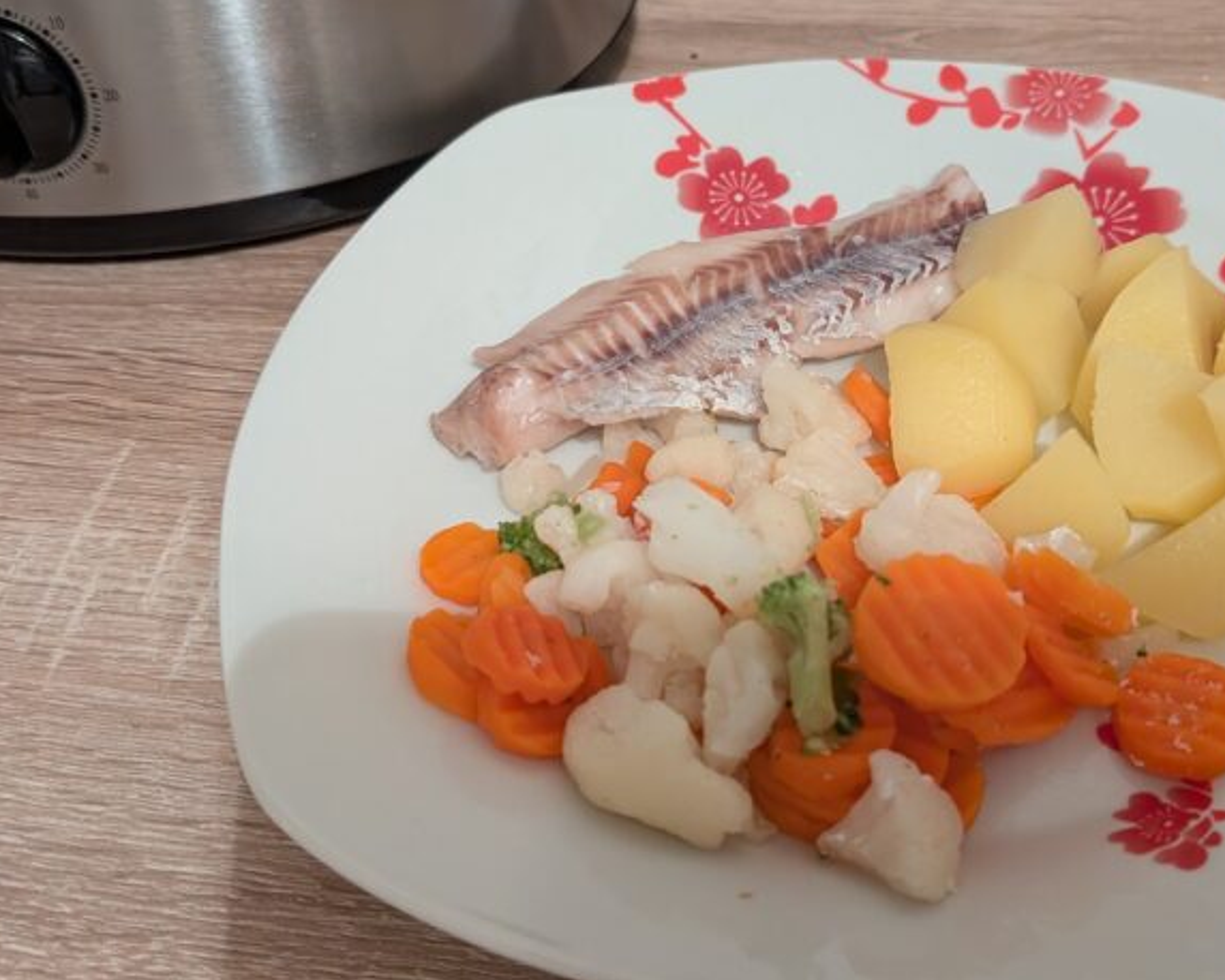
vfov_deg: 35.5
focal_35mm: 42
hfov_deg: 43.6
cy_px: 376
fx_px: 1523
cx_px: 735
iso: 710
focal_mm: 6.9
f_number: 1.68
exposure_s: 1/25
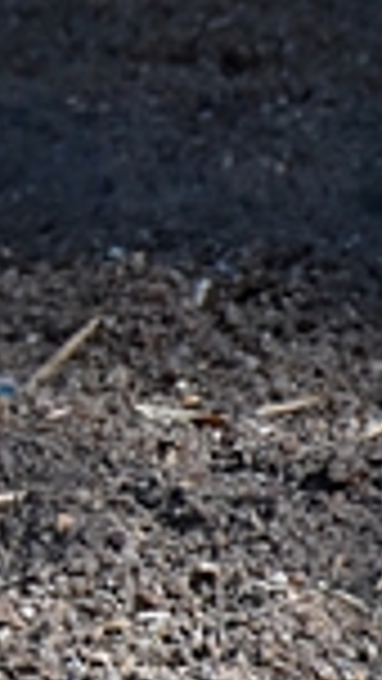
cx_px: -1038
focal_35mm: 1492
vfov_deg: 1.4
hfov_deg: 0.8
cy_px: 115
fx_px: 26852
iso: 800
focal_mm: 140
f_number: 5.6
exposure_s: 1/500
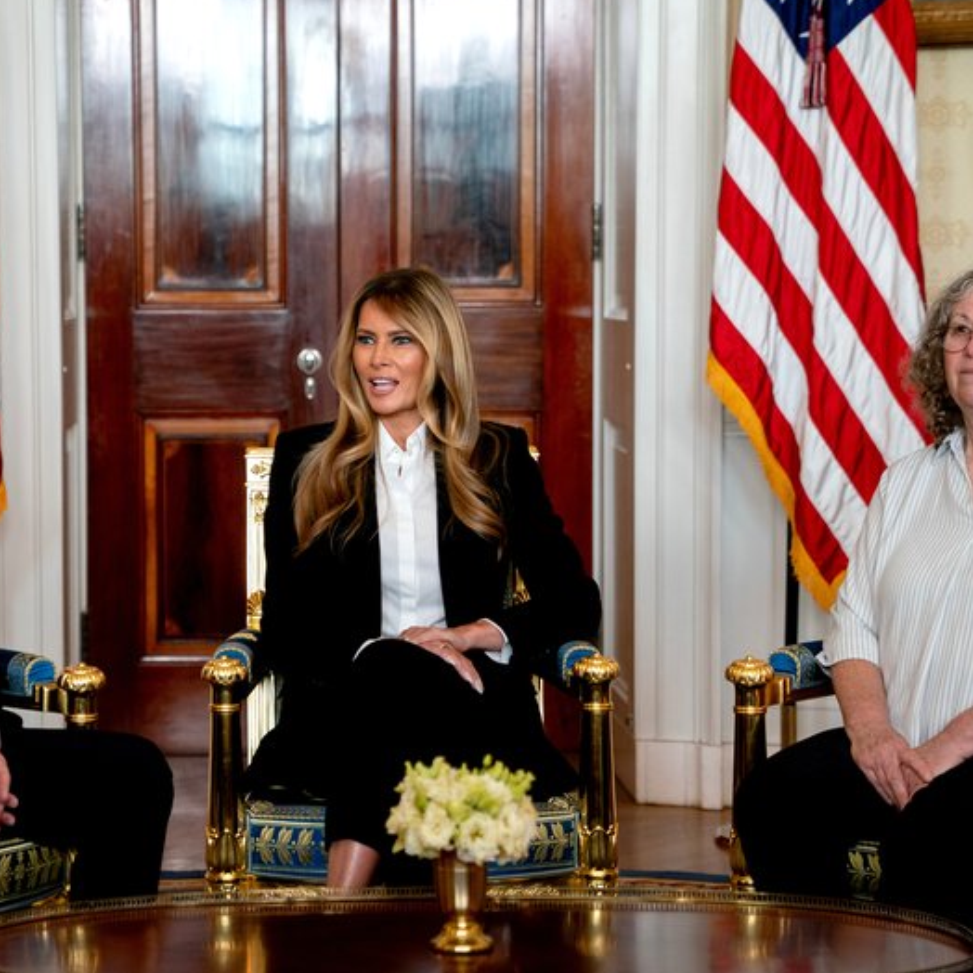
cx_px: 390
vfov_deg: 20.6
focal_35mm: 84
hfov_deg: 20.6
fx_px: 2671
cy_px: 477
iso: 1000
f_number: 2.8
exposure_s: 1/500
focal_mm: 64
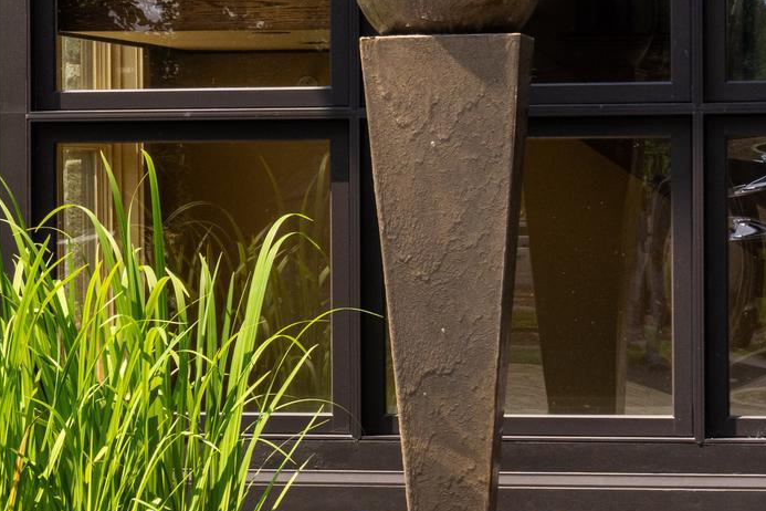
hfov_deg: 9.8
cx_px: -187
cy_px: 203
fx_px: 4404
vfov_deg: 6.6
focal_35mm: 207
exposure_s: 1/200
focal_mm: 70
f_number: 18
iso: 800
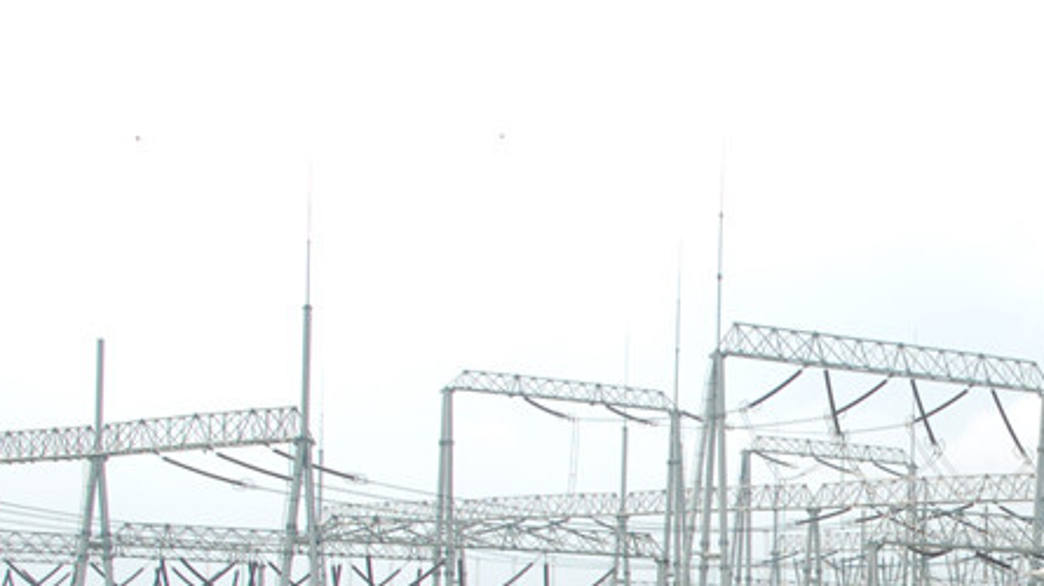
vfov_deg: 13.4
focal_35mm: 88
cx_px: 1074
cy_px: 659
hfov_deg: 23.1
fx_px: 2435
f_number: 11
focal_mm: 26
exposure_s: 1/125
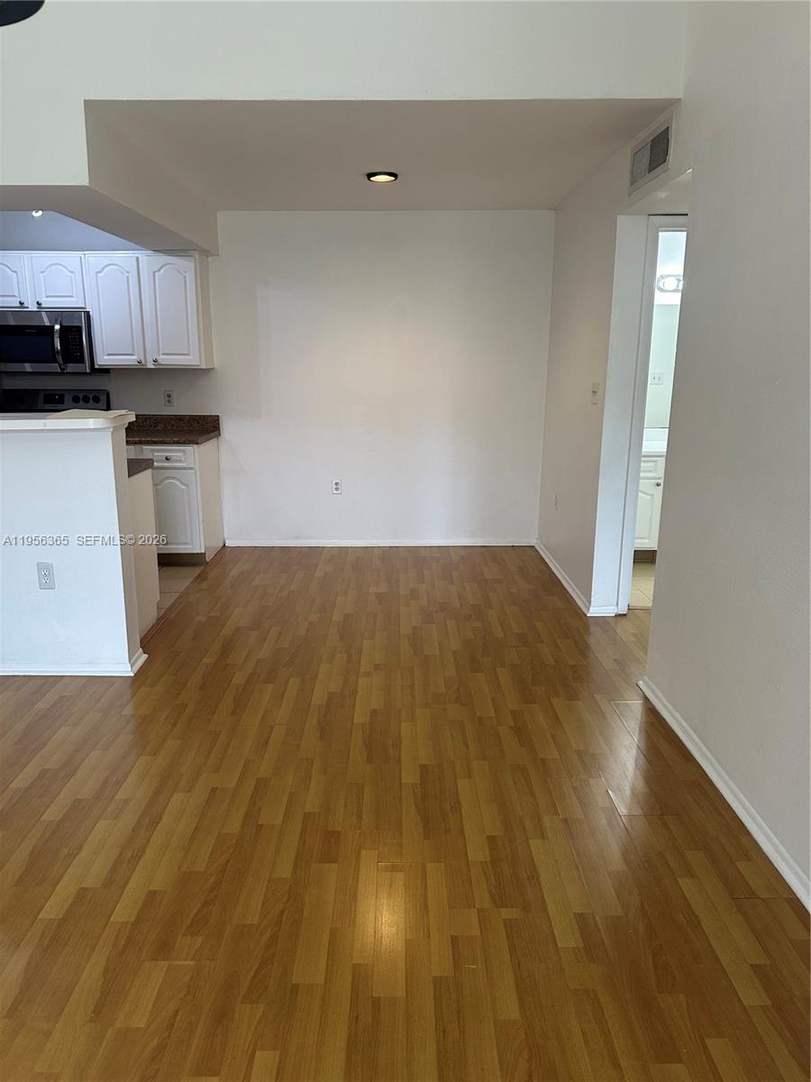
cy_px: 541
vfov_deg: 71.6
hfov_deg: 56.8
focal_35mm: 24
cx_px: 406
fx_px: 750
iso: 200
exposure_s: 1/120
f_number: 1.78
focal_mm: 6.86
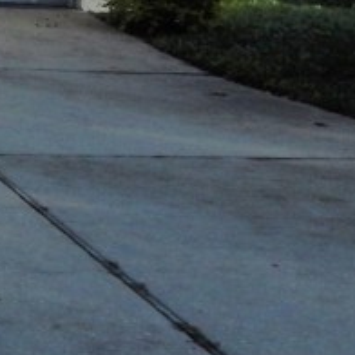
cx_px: -444
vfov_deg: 15.4
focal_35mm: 106
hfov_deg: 13.2
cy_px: -147
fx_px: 1230
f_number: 6
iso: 125
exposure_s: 1/800
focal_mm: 4.1
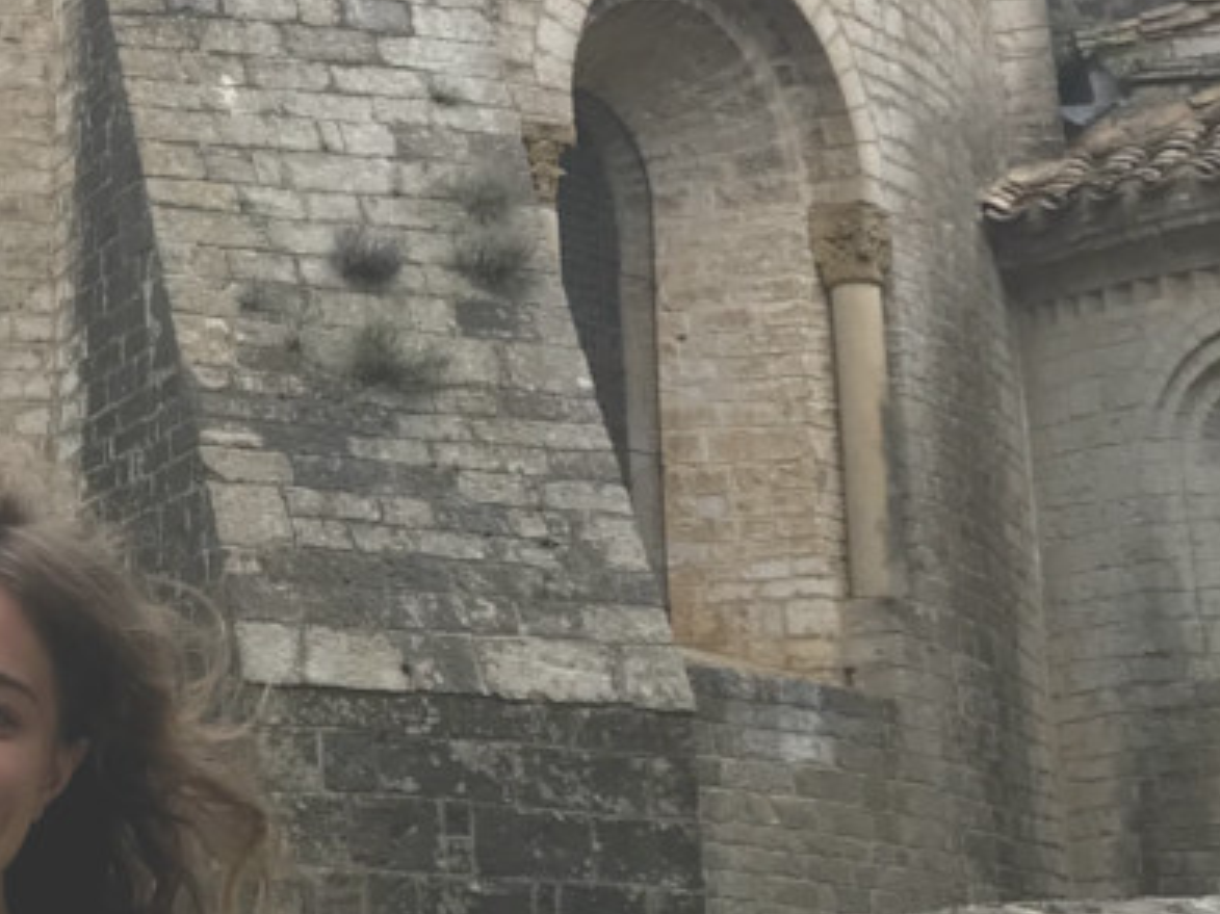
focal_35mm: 86
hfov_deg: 20.4
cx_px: -452
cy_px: 181
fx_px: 3030
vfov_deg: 17.0
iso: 32
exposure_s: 1/100
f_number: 1.8
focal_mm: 3.99
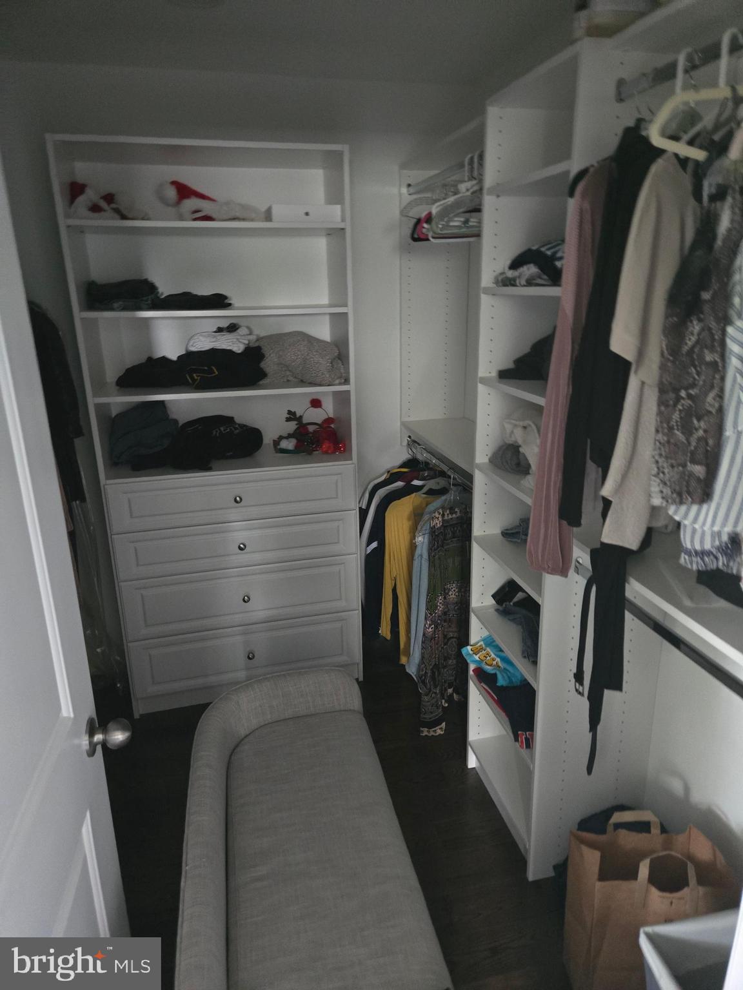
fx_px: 658
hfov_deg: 58.9
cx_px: 372
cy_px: 495
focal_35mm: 23
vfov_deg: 73.9
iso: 1600
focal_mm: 5.4
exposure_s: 1/24
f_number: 1.8
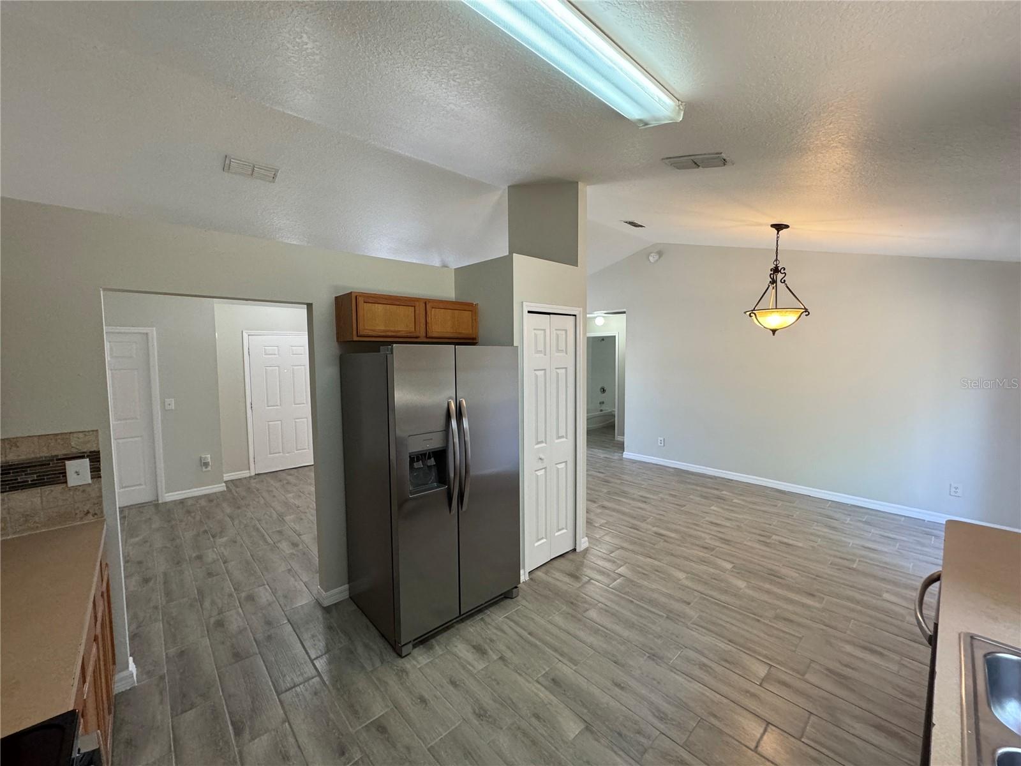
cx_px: 510
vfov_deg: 85.7
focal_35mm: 14
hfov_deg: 102.1
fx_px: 413
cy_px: 383
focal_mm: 2.22
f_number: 2.2
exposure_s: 1/120
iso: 250
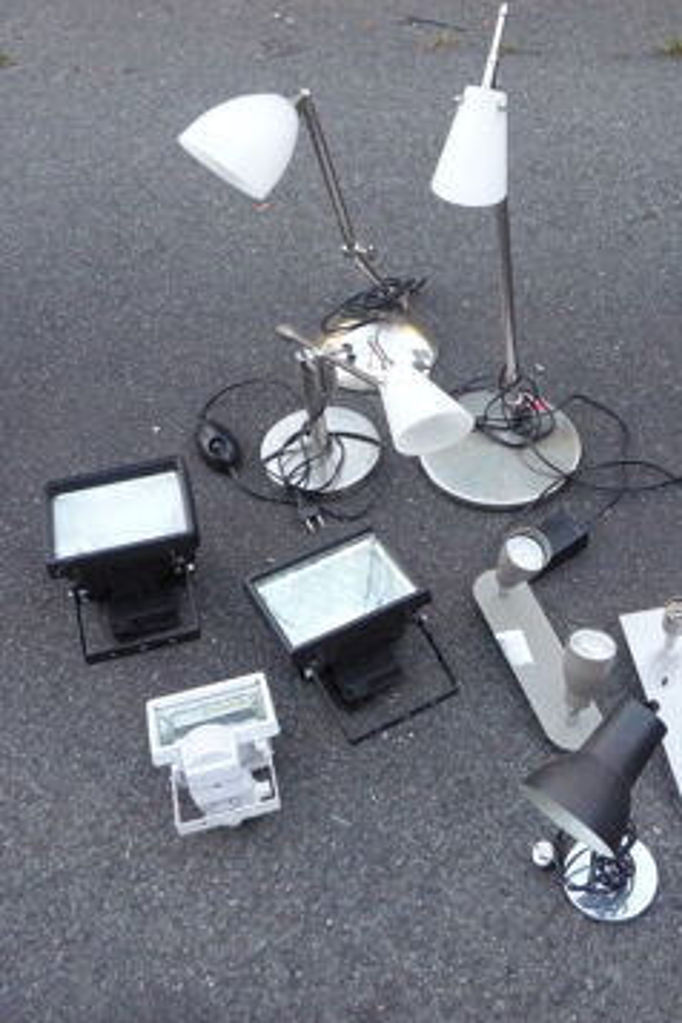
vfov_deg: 46.4
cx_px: 481
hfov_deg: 31.5
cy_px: 513
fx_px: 1193
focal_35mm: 42
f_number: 3.3
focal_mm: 5.2
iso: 400
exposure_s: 1/160
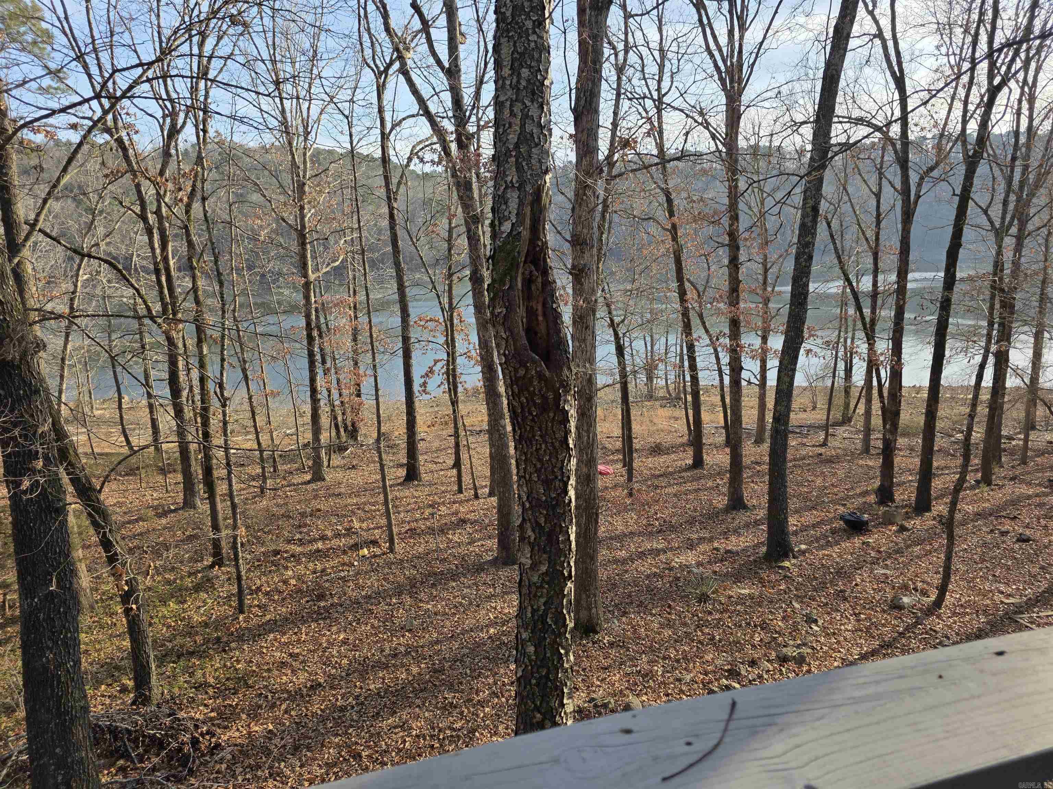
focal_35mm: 23
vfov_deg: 58.9
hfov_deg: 73.9
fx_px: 700
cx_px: 526
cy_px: 394
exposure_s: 1/2635
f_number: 1.7
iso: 80
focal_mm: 6.3
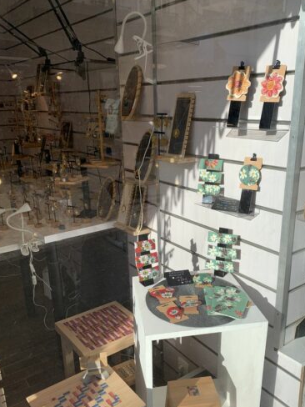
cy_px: 229
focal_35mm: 32
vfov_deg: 56.6
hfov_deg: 44.0
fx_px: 376
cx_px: 176
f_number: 1.8
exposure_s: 1/1220
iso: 25
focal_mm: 4.25
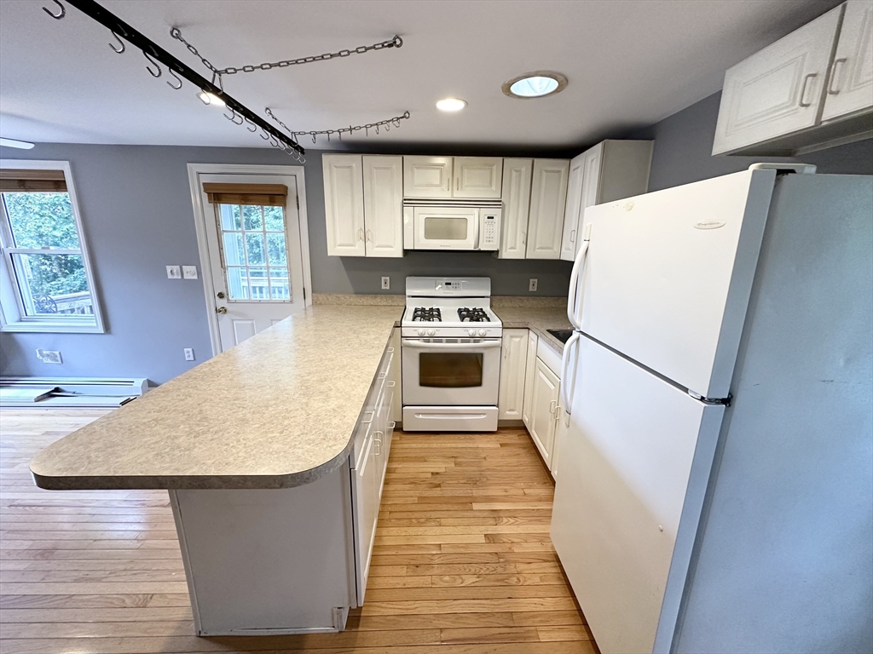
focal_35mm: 14
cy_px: 327
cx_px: 436
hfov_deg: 102.1
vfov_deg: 85.7
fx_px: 353
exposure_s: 1/120
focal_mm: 2.22
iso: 250
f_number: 2.2
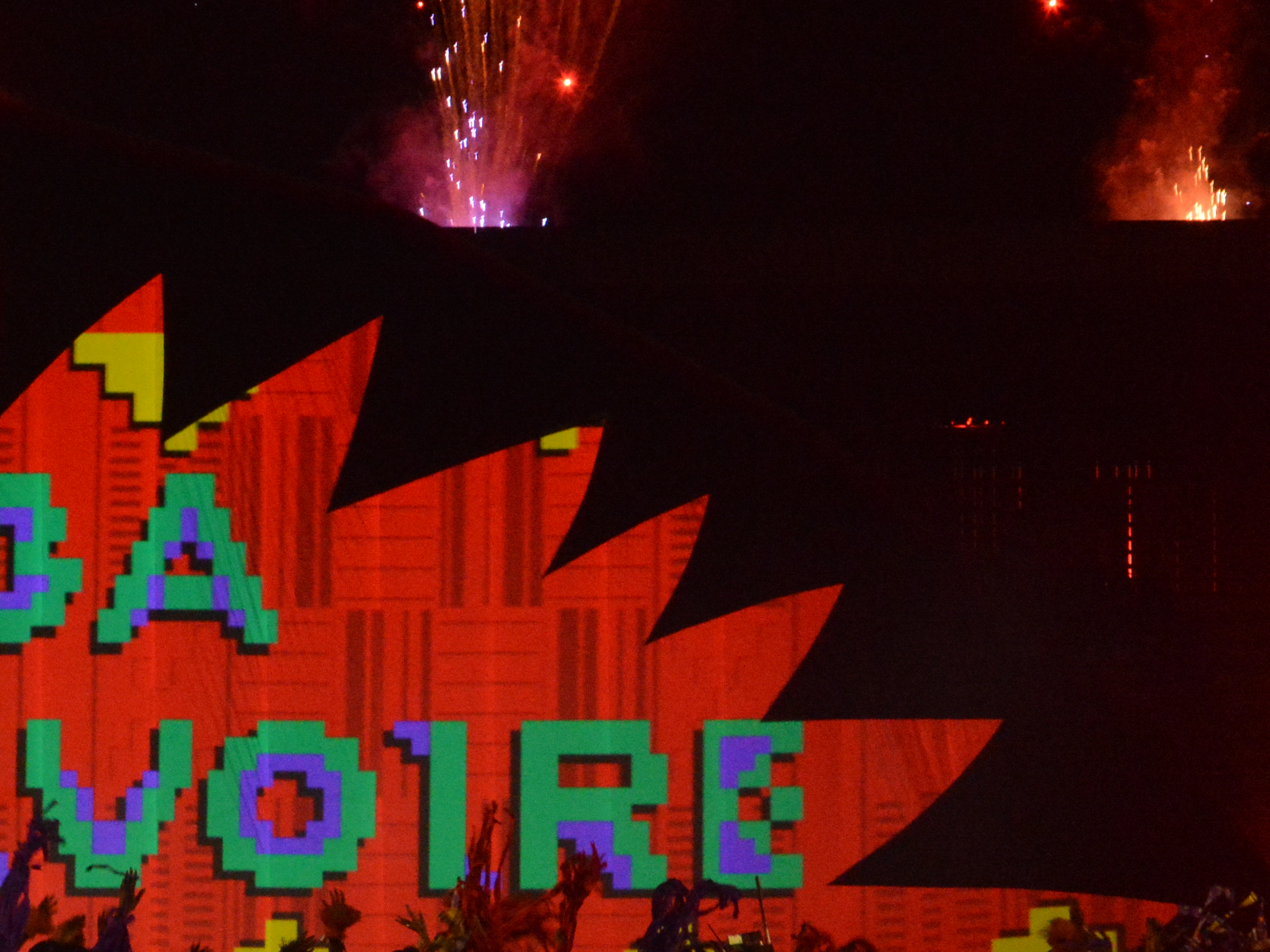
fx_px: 7632
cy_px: 583
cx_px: -52
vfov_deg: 7.1
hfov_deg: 9.4
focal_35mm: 208
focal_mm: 58
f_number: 8
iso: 4000
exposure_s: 1/200
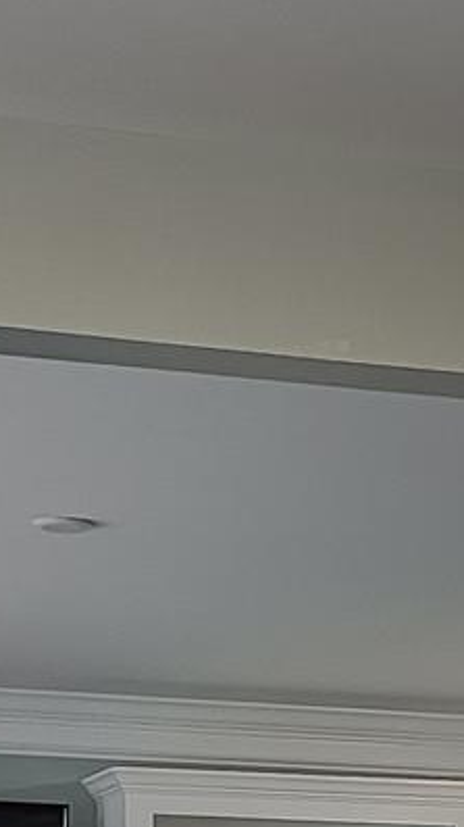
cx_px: 440
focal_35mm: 146
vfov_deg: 14.0
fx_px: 3197
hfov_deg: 8.3
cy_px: 1158
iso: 250
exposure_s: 1/60
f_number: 1.6
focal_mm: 5.1
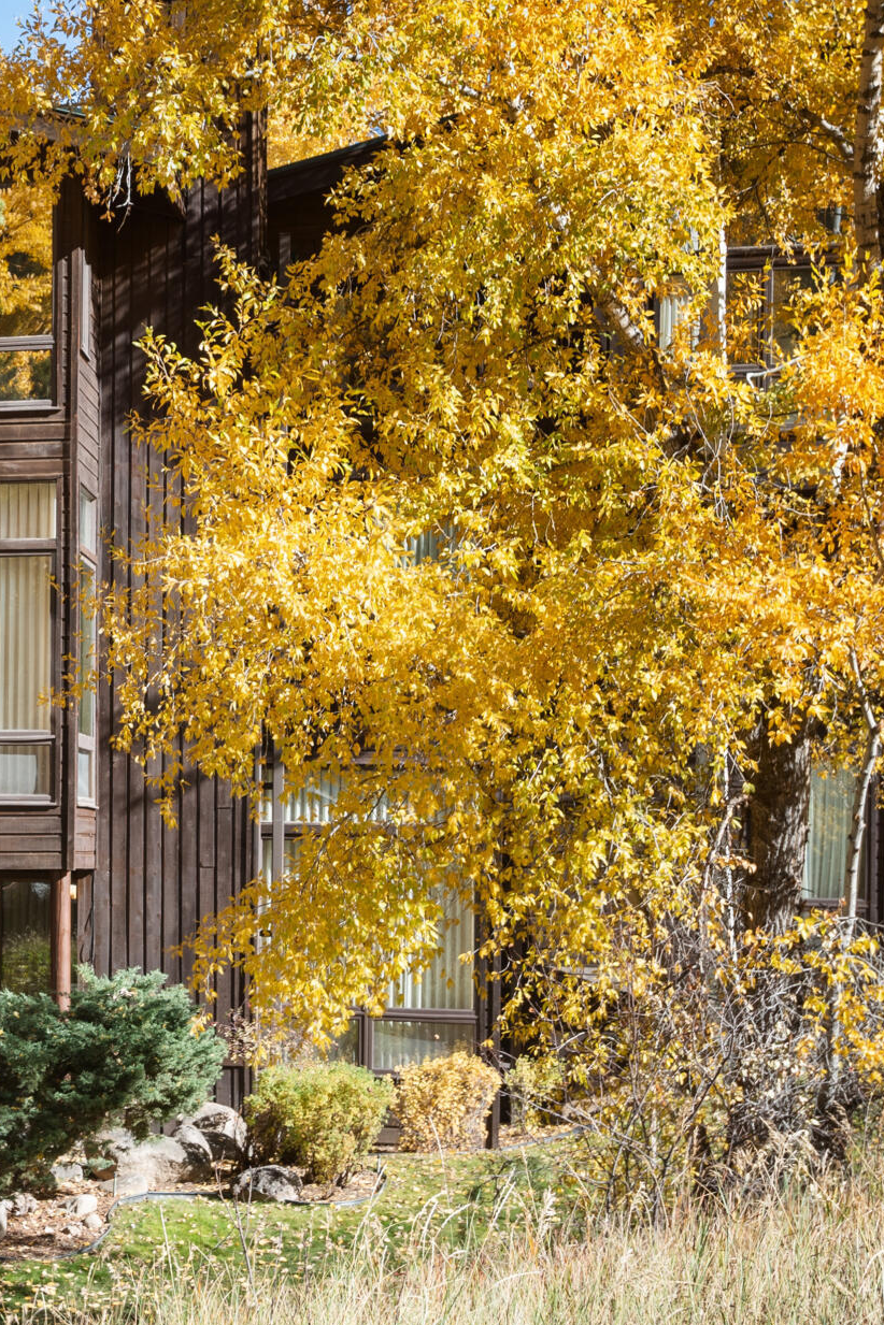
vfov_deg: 27.3
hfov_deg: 17.5
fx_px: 2689
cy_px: 318
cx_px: -269
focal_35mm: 73
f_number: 7.1
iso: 100
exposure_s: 1/40
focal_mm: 30
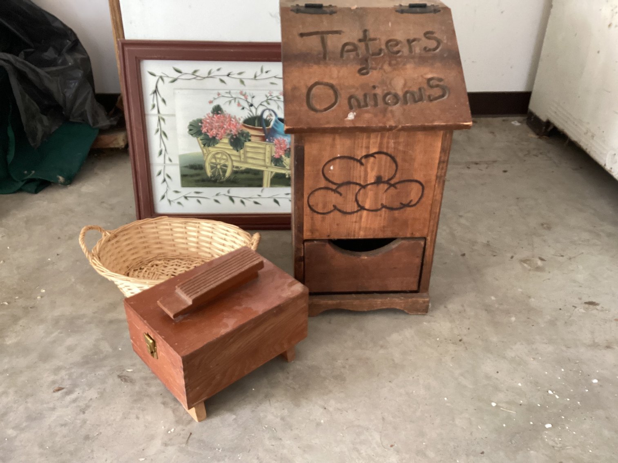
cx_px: 309
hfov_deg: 58.3
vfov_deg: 45.4
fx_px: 553
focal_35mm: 31
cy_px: 232
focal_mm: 3.3
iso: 250
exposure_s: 1/60
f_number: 2.4
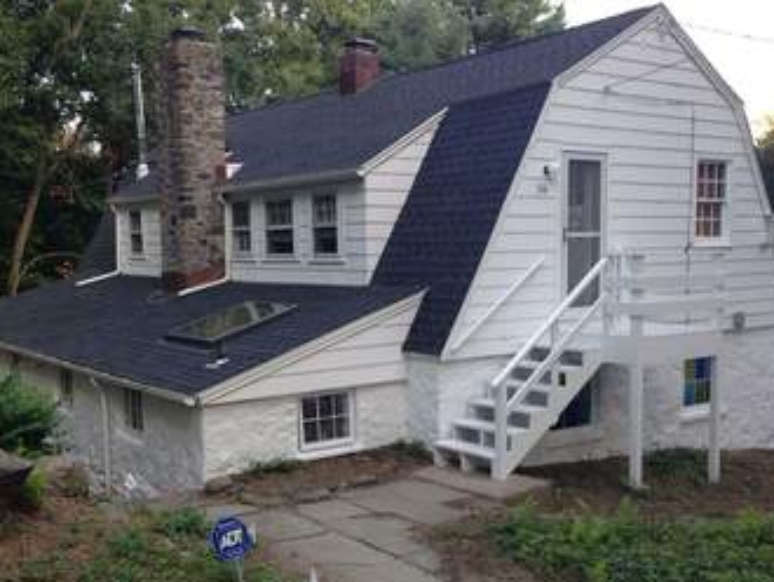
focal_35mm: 42
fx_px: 940
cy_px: 330
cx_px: 361
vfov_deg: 34.3
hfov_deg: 44.7
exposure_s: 1/120
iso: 80
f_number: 2.4
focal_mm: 4.12
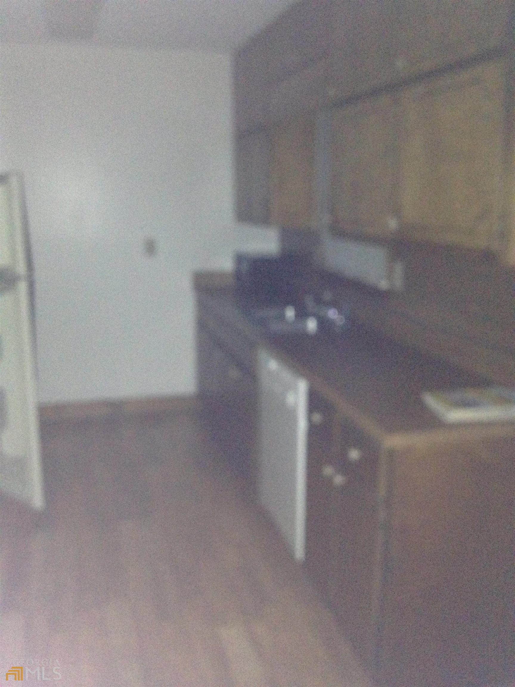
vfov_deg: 52.6
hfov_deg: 40.7
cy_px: 344
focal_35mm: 35
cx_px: 258
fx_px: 694
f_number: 2.4
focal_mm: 4.28
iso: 800
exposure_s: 1/16
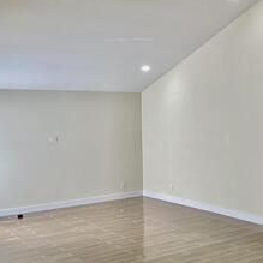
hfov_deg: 33.5
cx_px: 191
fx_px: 430
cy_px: 119
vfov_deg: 34.0
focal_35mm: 50
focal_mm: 3.3
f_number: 2.4
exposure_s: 1/120
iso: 40
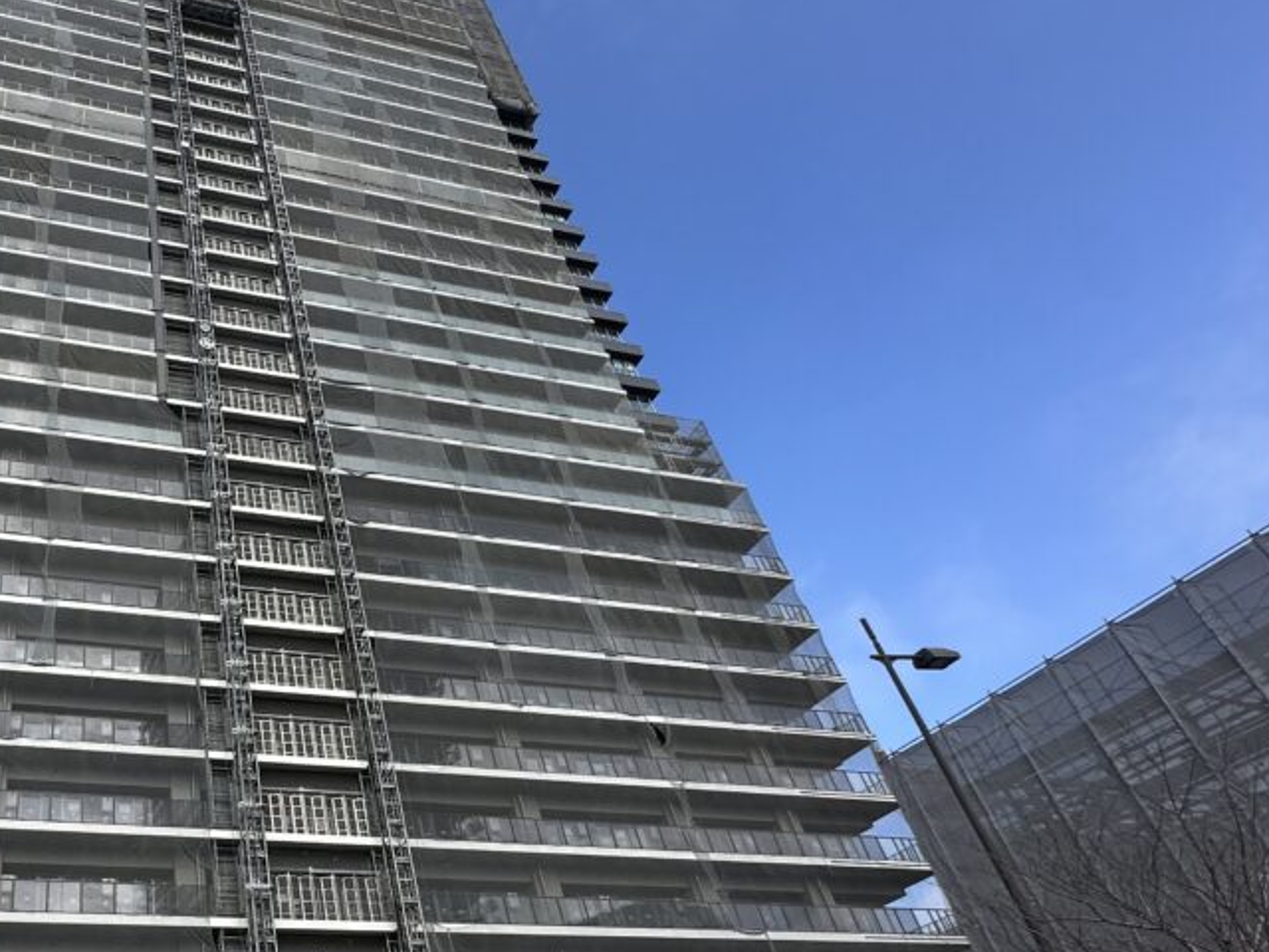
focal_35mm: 28
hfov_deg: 57.2
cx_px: 200
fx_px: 1026
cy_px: 591
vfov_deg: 49.3
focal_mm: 2.22
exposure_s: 1/1247
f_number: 2.2
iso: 40
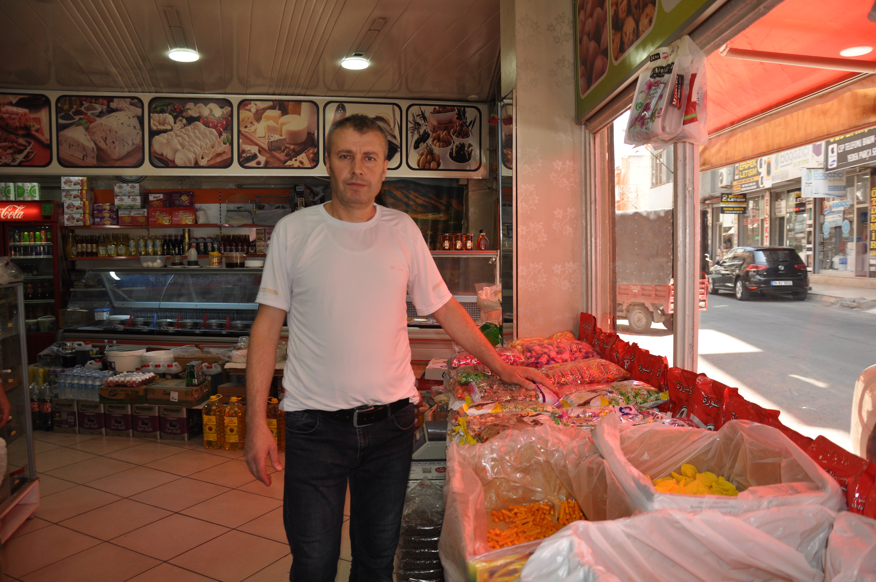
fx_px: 656
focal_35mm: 27
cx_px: 438
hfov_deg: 67.4
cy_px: 291
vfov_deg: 47.8
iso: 280
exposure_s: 1/200
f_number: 3.5
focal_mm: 18
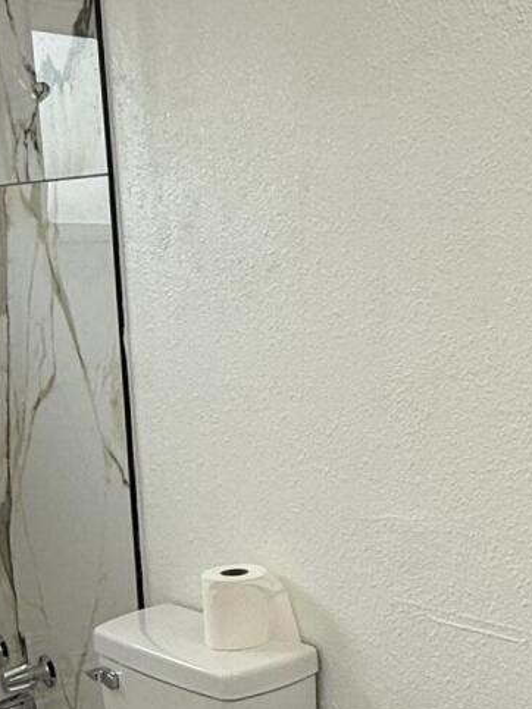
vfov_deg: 33.1
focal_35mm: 58
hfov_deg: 24.5
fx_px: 1189
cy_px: 435
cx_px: 478
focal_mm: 2.22
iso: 50
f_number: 2.2
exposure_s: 1/120
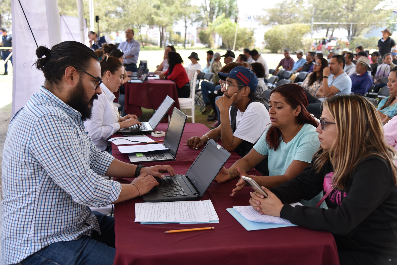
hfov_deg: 48.4
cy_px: 132
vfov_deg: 33.4
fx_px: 441
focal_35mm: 40
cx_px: 198
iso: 320
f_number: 4
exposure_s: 1/400
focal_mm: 40
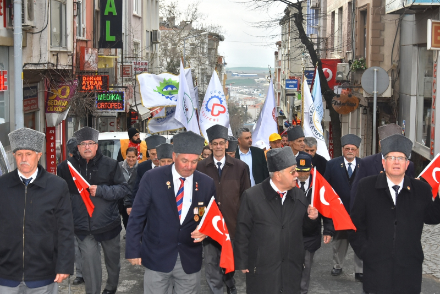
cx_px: 220
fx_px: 770
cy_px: 147
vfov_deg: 21.6
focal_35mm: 63
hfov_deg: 31.9
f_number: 8
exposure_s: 1/250
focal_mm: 42
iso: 500
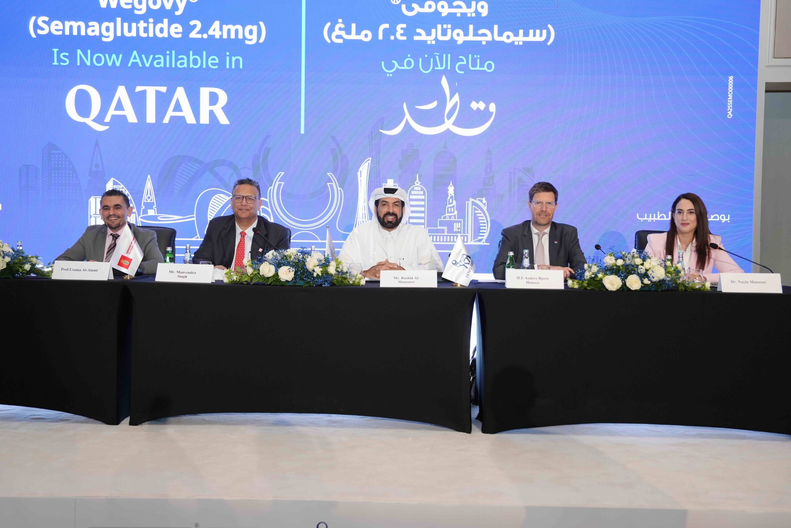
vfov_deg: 31.9
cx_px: 396
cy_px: 264
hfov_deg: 46.4
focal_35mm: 42
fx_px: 923
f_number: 3.2
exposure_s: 1/125
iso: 1600
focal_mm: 42
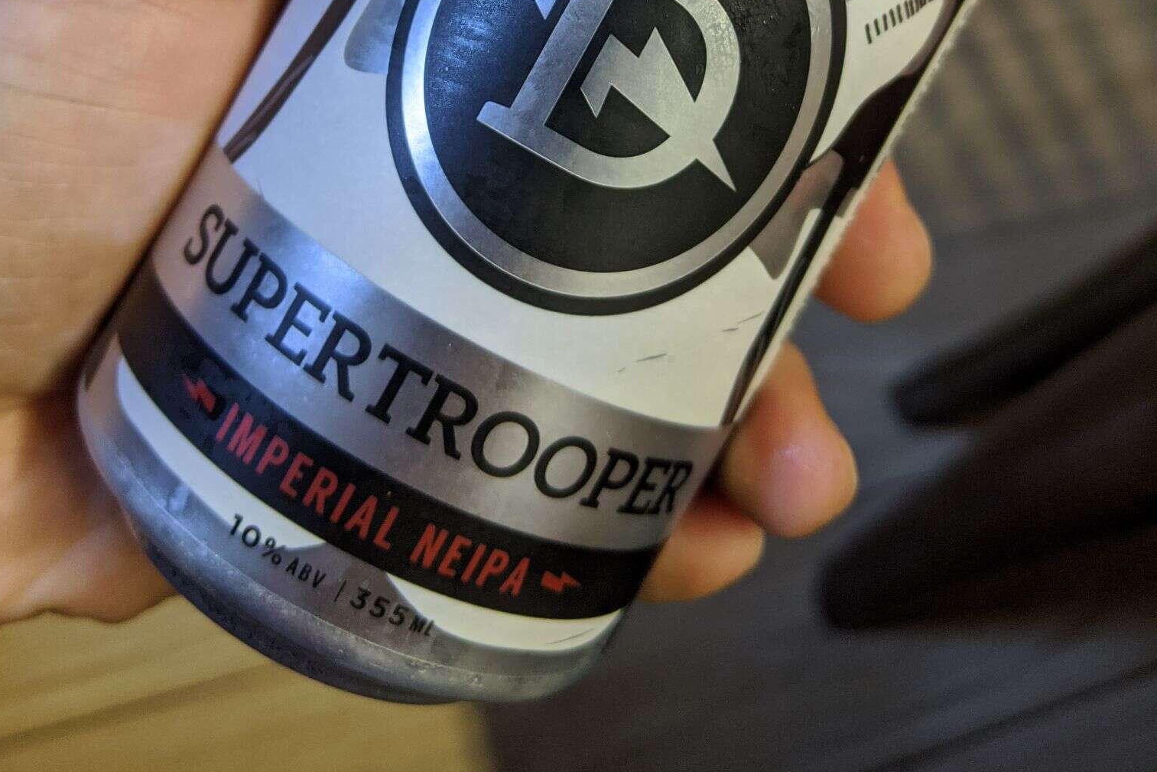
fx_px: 1221
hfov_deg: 50.7
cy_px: 18
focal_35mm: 38
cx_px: 570
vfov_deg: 32.5
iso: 201
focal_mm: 4.44
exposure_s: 1/49.9
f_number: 1.8
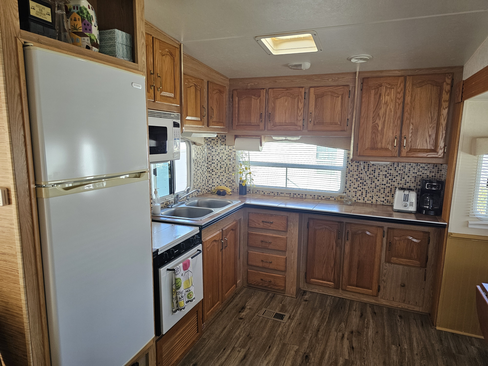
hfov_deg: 73.9
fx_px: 324
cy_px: 183
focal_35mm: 23
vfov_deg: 58.9
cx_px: 244
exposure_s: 1/120
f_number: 1.7
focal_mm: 6.3
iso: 200
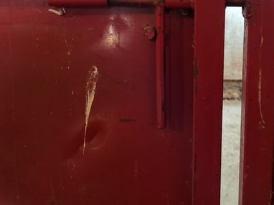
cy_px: 46
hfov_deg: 43.1
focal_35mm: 43
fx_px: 340
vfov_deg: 32.8
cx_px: 188
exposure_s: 1/40
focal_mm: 5.4
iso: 250
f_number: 1.8
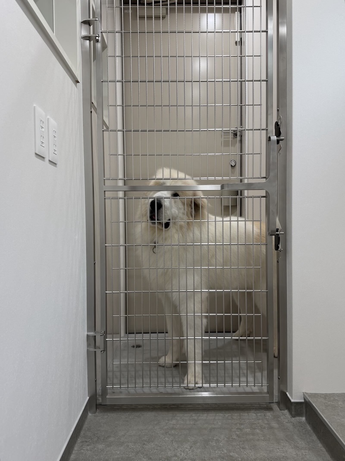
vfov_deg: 71.6
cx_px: 172
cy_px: 230
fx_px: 319
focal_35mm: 24
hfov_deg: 56.8
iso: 125
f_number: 1.78
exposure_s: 1/120
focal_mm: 6.76
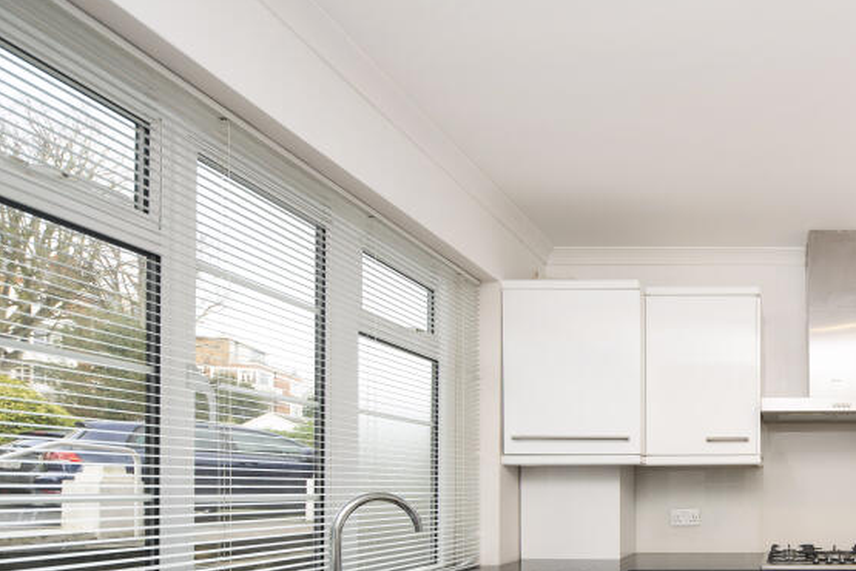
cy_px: 498
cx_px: 776
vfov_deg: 48.4
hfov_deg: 61.7
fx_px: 571
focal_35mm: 24
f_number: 16
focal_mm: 13
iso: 125
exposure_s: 1/40
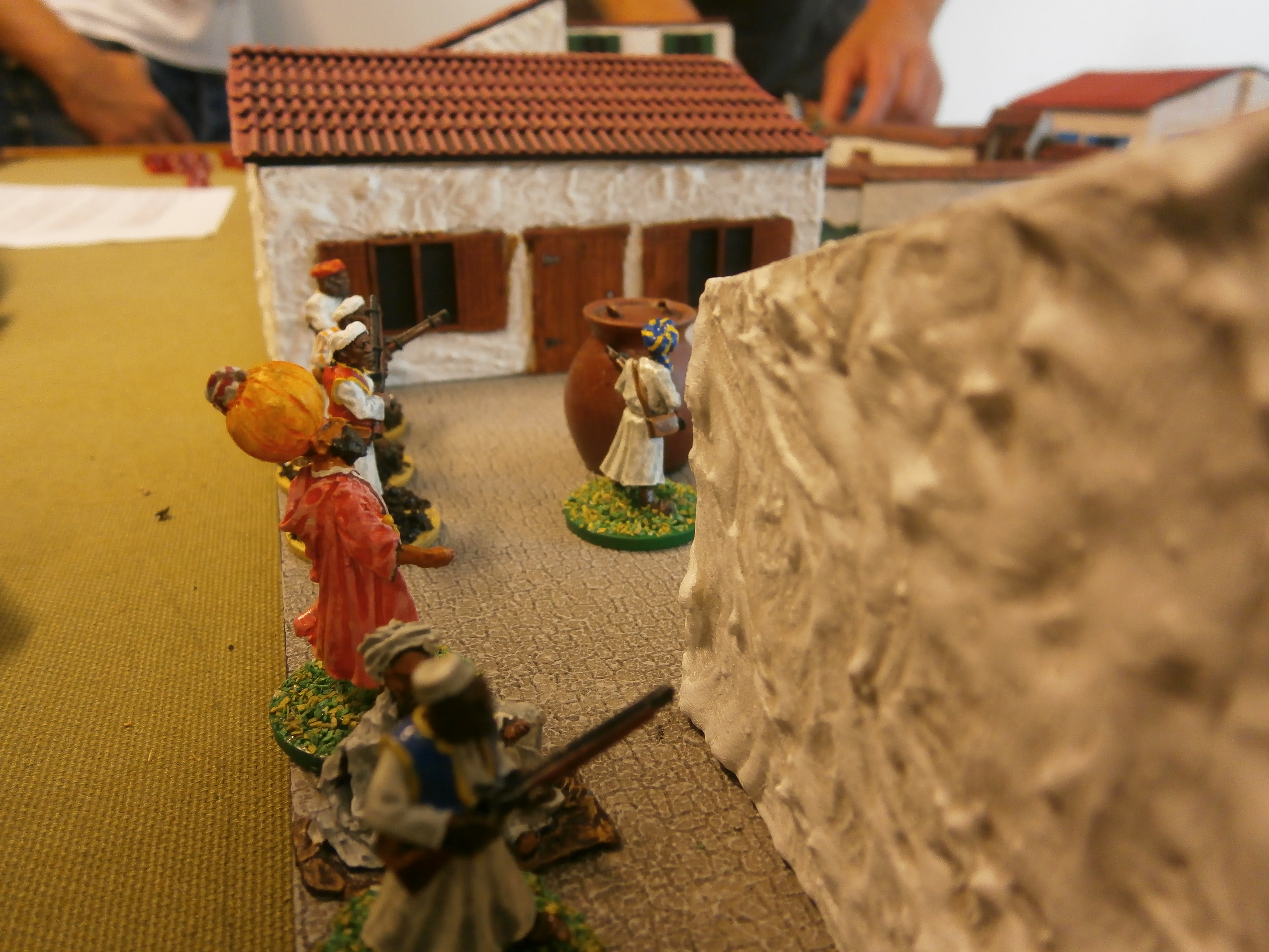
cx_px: 634
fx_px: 953
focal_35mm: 26
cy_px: 476
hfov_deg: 67.3
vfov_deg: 53.1
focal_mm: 4.7
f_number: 2.8
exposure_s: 1/30
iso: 160
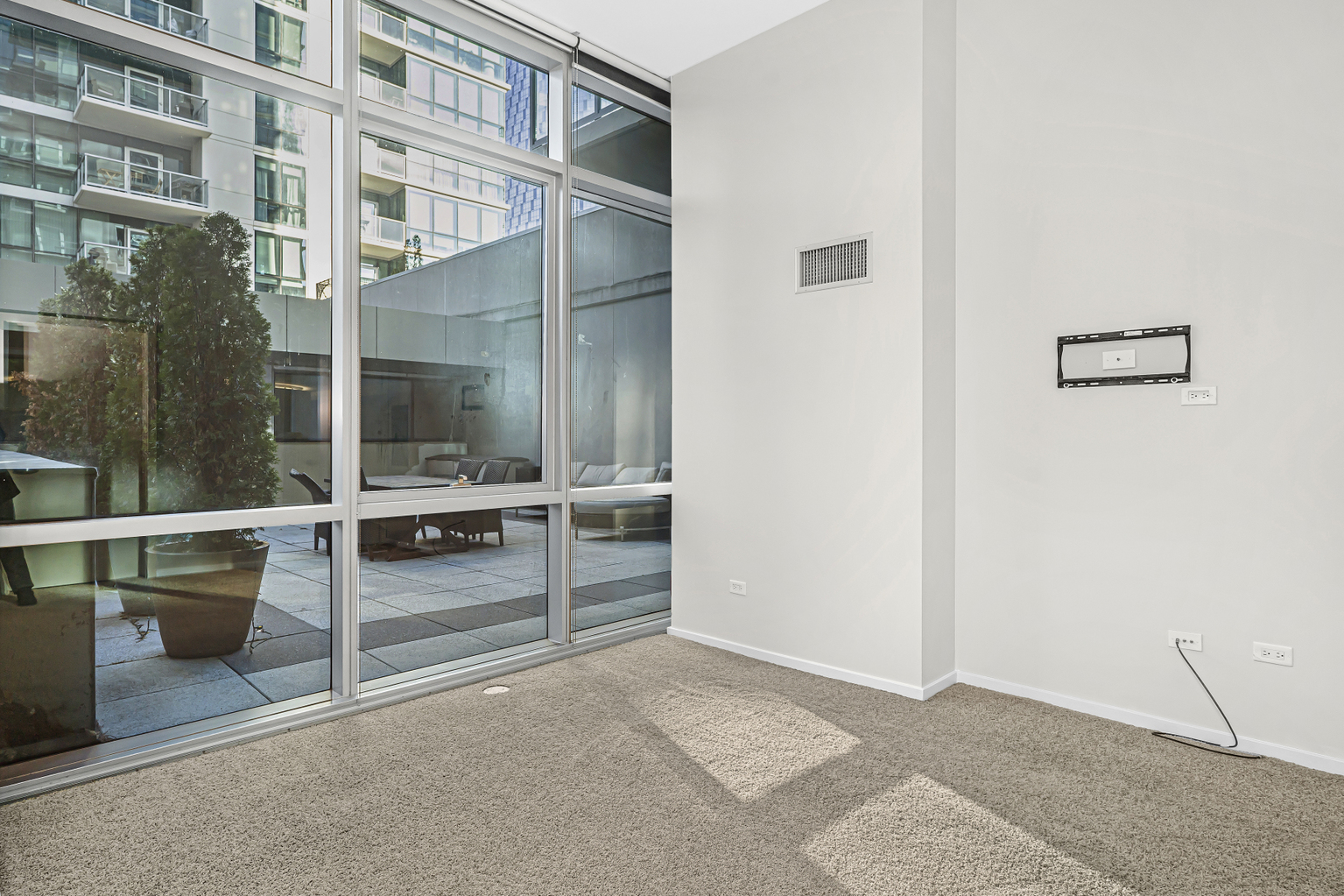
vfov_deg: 64.5
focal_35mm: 19
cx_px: 670
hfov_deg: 86.9
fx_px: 709
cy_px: 447
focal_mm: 18
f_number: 5.6
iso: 250
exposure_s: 1/40
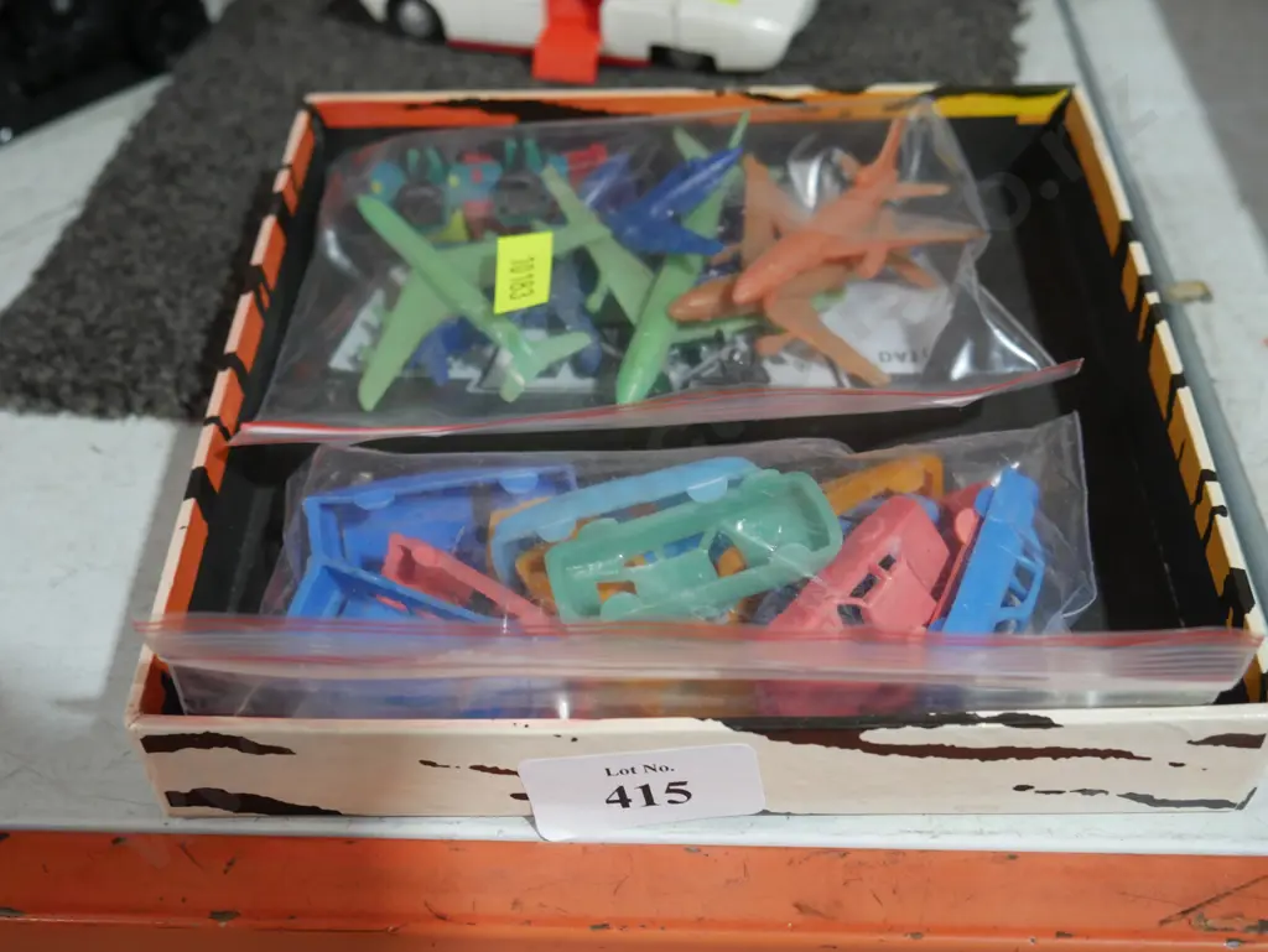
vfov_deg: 34.4
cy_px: 476
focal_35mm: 42
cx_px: 634
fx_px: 1539
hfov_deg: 44.8
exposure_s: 1/60
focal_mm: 21
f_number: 4.6
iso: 800
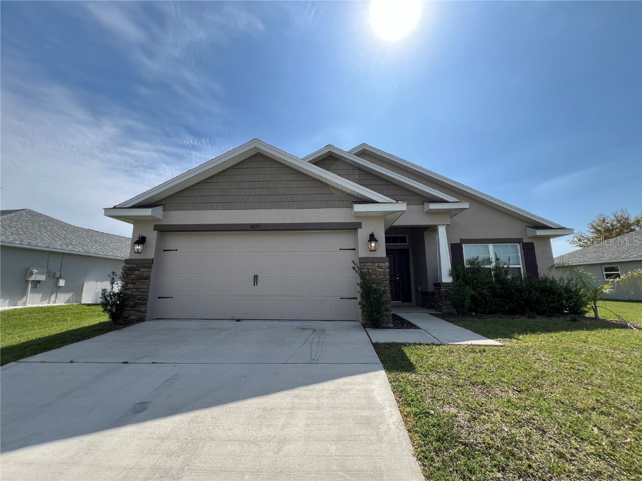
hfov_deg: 106.2
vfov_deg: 89.9
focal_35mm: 13
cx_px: 321
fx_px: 241
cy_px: 240
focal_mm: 1.57
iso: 32
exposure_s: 1/927
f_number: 1.8
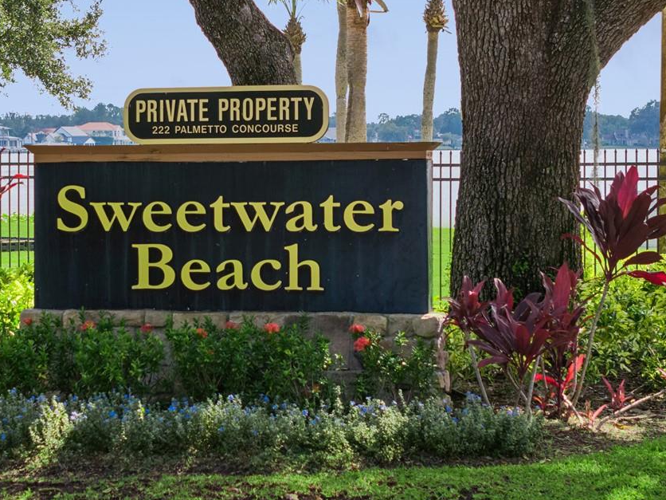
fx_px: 2578
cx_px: 239
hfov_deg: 14.7
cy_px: 207
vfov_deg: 11.1
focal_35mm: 134
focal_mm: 19.35
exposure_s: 1/60
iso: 350
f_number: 2.8
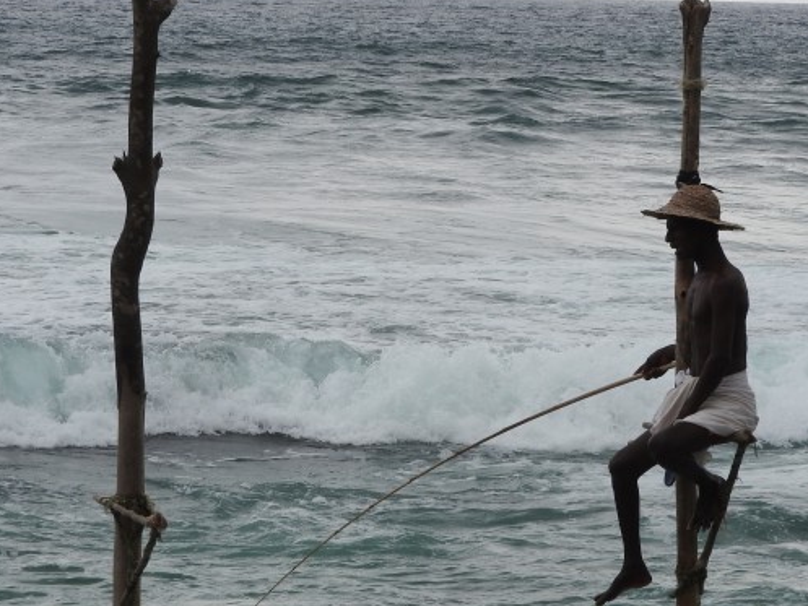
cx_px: 432
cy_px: 289
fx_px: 4319
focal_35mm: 185
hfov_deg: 10.7
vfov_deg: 8.0
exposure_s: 1/1000
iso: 100
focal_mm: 20.6
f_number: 5
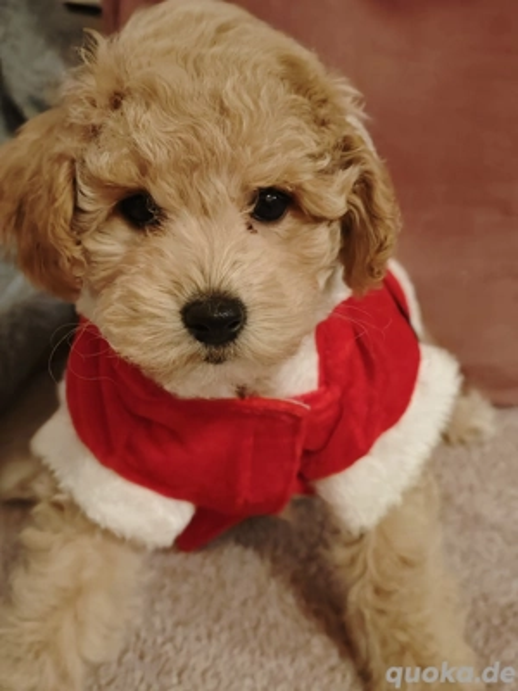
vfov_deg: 41.2
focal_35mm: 46
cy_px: 346
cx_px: 259
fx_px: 918
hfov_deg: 31.5
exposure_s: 1/250
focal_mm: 8.72
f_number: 2
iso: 3200
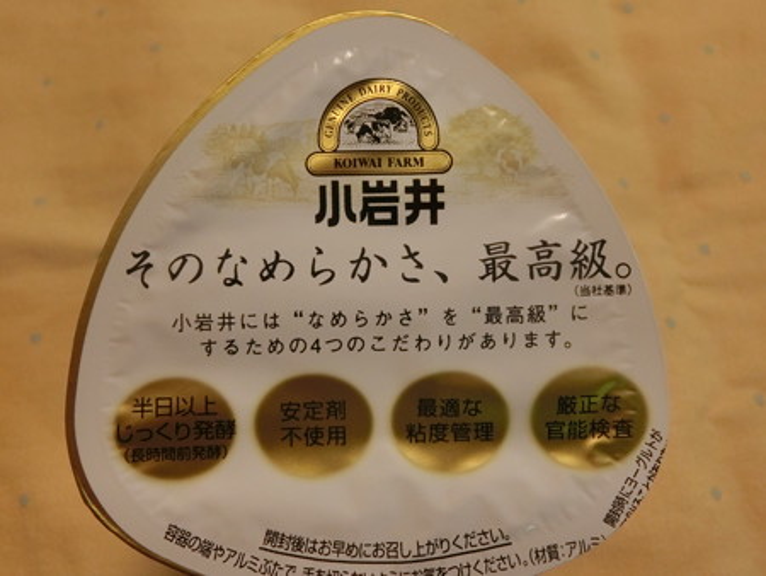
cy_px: 288
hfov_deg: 55.3
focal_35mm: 33
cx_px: 383
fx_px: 731
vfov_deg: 43.0
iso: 400
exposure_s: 1/50
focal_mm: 5.93
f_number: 3.7
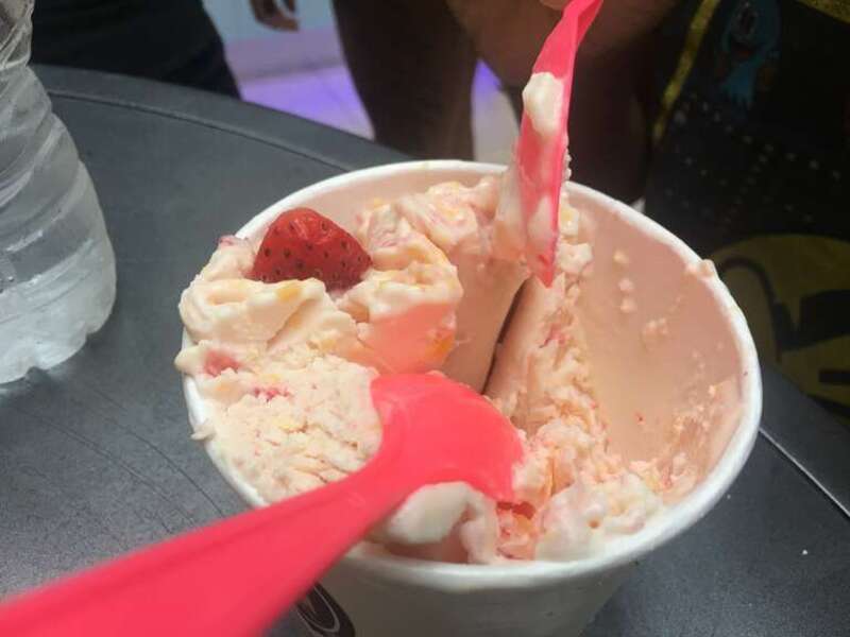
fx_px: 712
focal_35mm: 29
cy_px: 318
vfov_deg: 48.2
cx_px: 425
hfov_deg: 61.7
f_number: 2.2
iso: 25
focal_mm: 4.15
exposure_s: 1/30
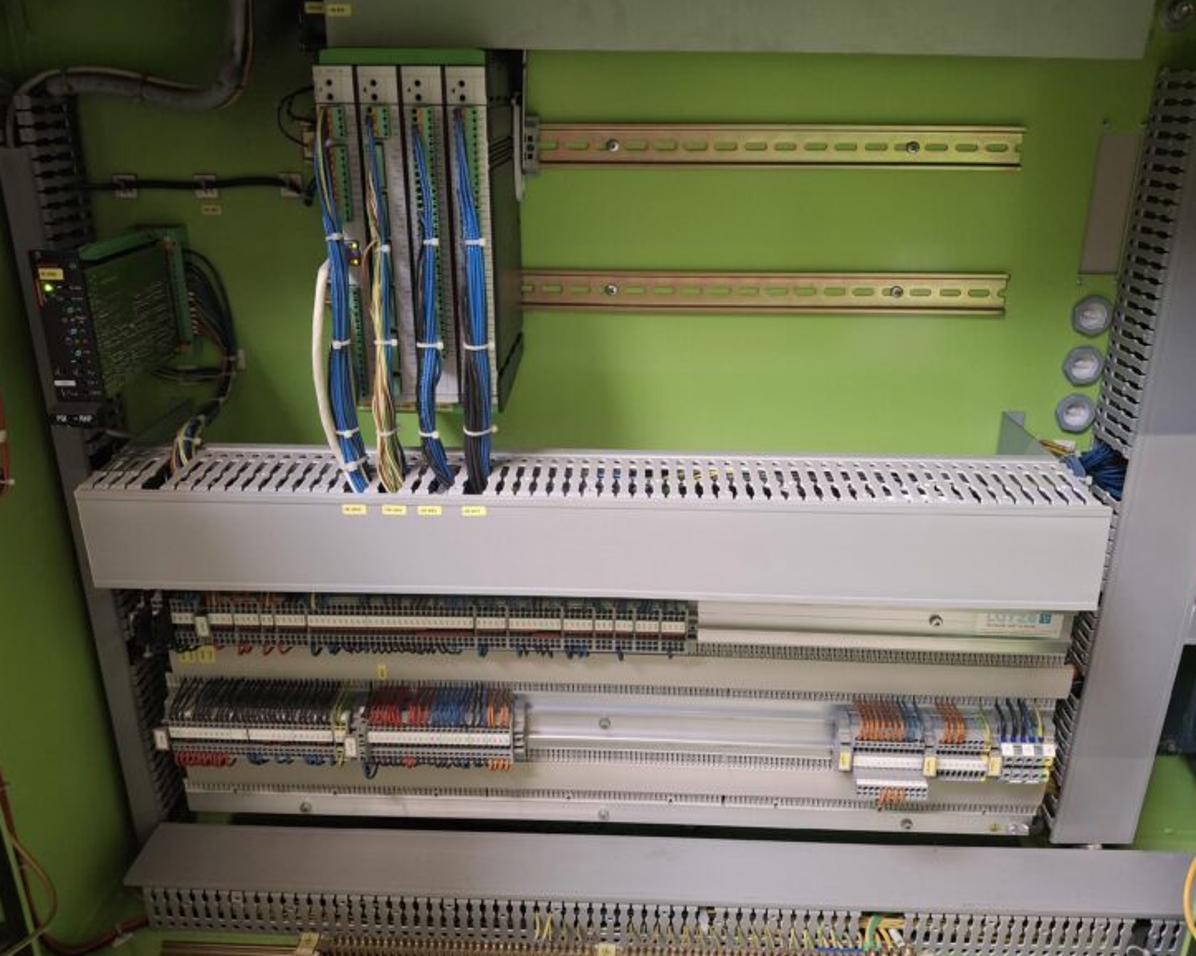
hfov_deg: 64.1
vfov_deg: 53.2
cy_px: 473
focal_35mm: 27
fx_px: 955
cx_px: 600
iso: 320
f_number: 1.8
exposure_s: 1/25
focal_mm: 4.69
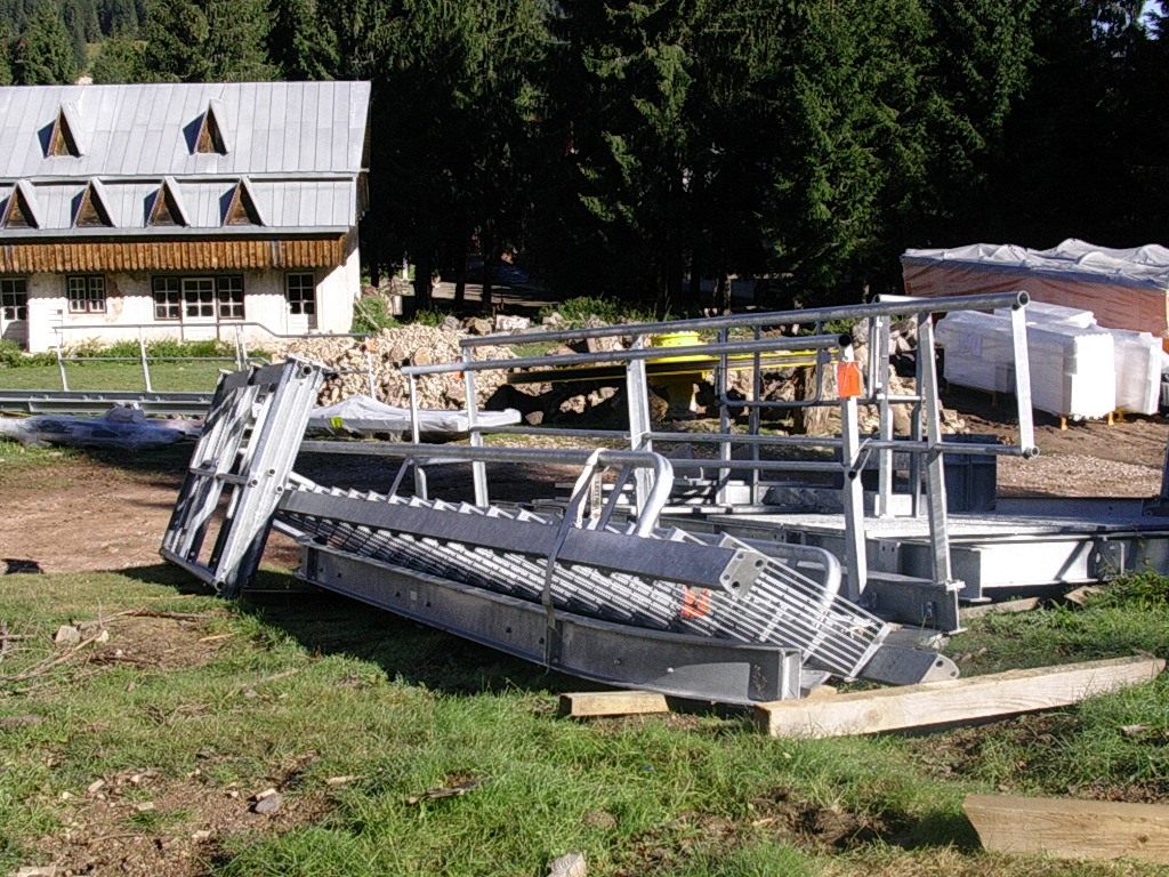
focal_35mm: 45
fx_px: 1520
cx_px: 584
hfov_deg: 42.1
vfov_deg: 32.2
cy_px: 438
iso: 70
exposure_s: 1/287
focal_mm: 6.7
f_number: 5.8
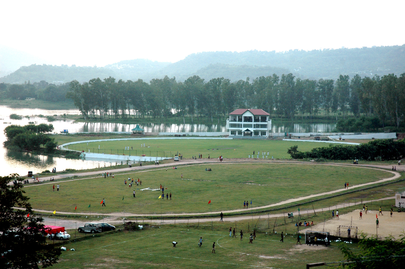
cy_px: 134
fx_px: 944
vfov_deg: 16.2
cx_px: 202
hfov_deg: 24.2
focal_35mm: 84
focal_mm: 56
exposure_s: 1/125
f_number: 5.6
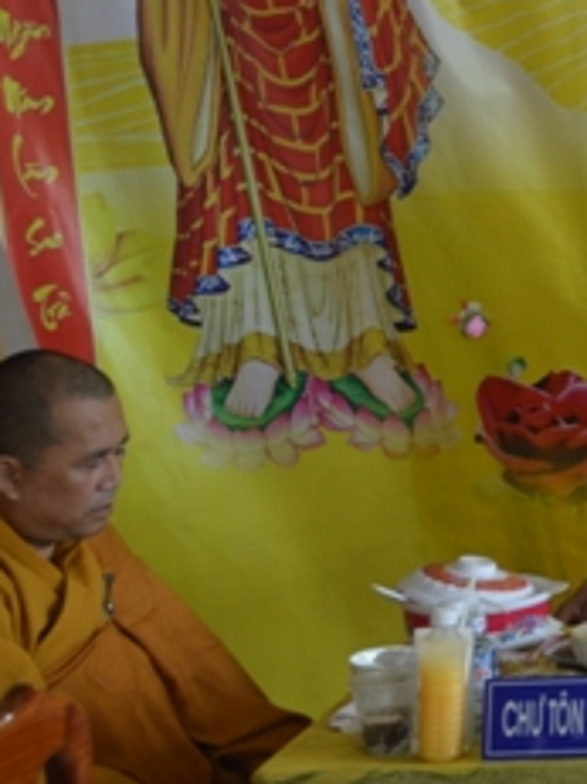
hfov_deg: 13.8
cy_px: 224
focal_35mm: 96
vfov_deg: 20.3
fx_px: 2173
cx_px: 1052
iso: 400
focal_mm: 24
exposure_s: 1/50
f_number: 4
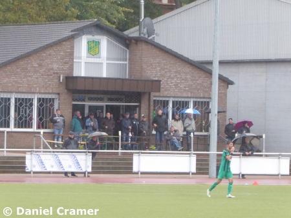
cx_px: 146
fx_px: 2372
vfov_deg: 5.3
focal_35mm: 282
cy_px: 109
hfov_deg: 7.0
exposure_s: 1/50
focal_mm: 50.5
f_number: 8
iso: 400
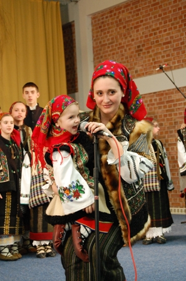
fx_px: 642
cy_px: 140
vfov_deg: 24.7
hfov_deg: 16.5
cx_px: 93
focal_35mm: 82
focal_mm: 55
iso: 1600
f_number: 5.6
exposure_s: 1/13
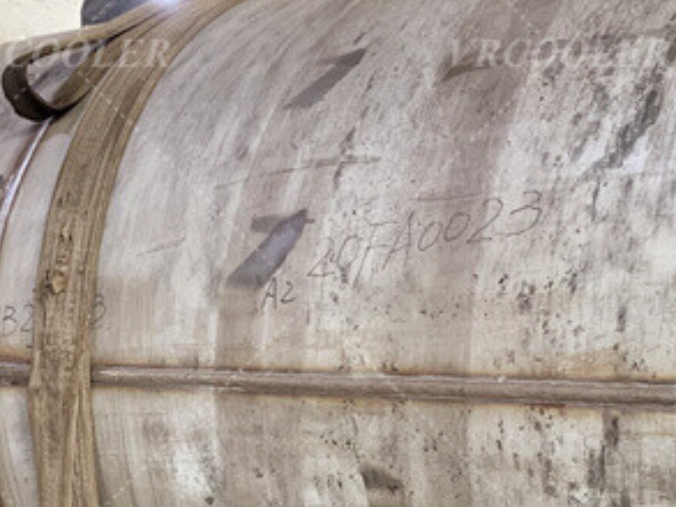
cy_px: 419
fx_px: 1387
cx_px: 425
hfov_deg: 27.3
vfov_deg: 20.5
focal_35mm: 71
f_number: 1.8
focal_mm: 4.25
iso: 200
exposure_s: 1/60
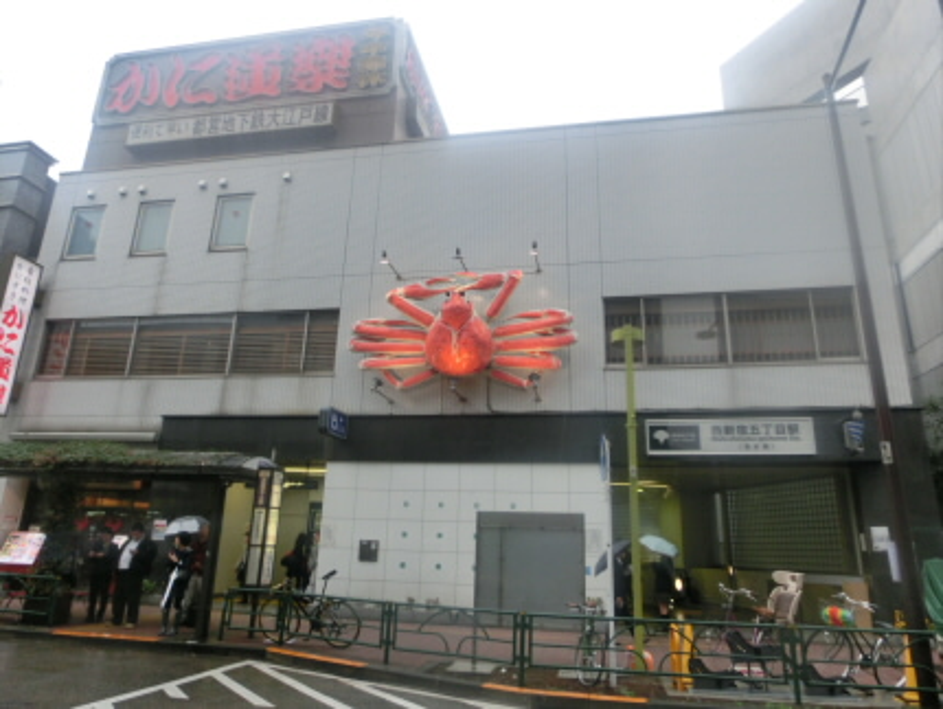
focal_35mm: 24
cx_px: 472
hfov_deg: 71.6
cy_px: 354
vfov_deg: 56.9
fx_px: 654
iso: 100
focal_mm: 4.24
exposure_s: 1/125
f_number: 3
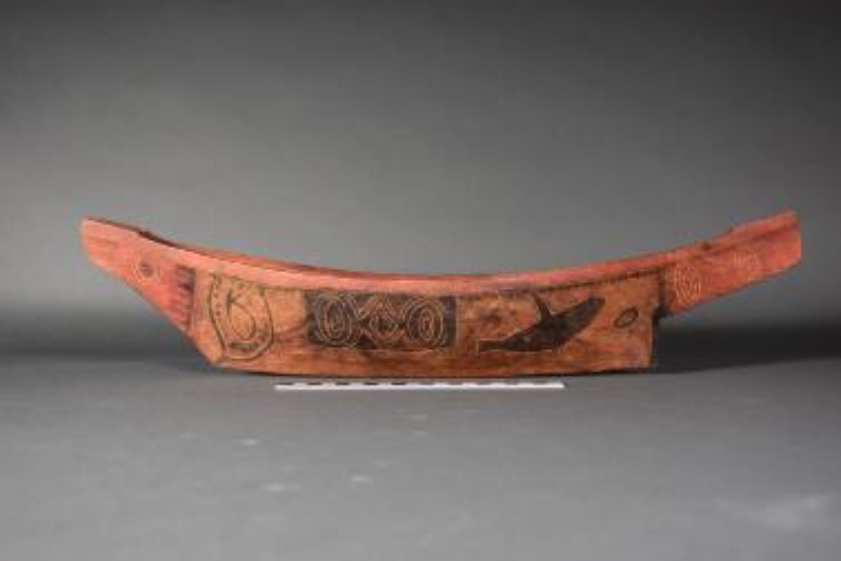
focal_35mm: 54
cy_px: 279
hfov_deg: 36.9
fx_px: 1261
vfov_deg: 25.1
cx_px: 427
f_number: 6.3
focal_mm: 34
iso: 640
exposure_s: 1/15
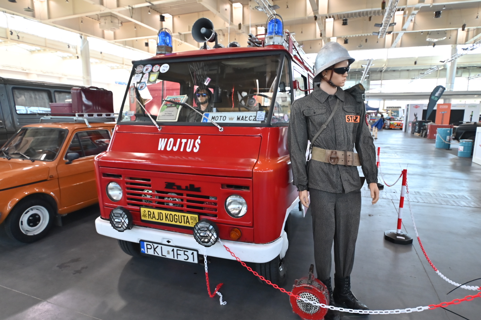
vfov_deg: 59.5
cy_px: 160
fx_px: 281
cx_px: 240
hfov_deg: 81.2
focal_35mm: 21
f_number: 4
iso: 900
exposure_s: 1/100
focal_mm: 14
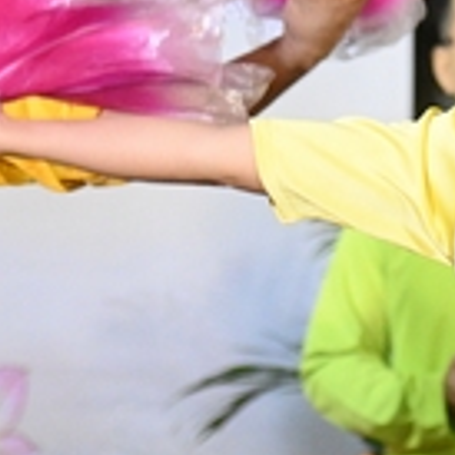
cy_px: 232
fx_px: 6290
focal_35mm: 423
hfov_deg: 4.1
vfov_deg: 4.1
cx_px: 644
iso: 10000
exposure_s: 1/500
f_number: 4
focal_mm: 105
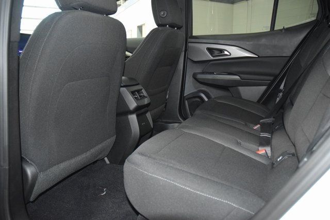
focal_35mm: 27
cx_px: 165
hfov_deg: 67.4
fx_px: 248
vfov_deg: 48.0
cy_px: 110
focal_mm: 18
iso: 3200
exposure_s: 1/50
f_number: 3.5
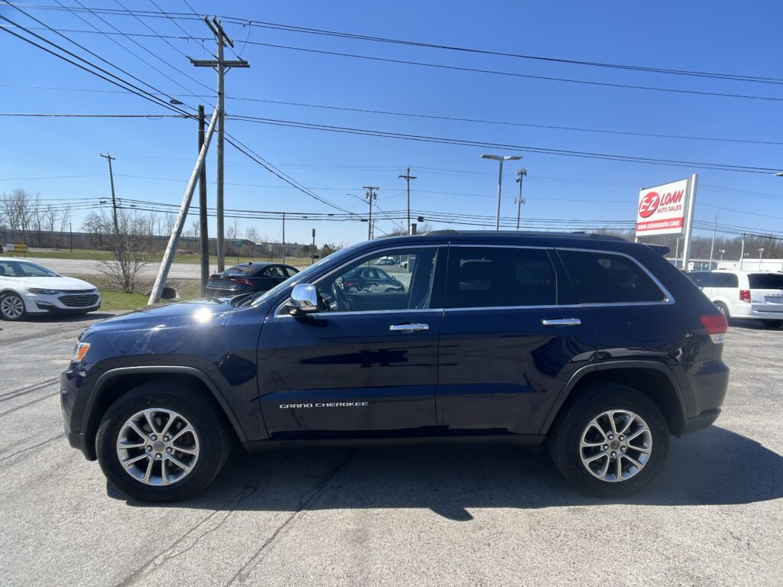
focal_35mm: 26
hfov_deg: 67.3
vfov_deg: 53.1
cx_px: 392
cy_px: 294
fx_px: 588
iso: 50
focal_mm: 5.7
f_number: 1.5
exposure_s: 1/3077
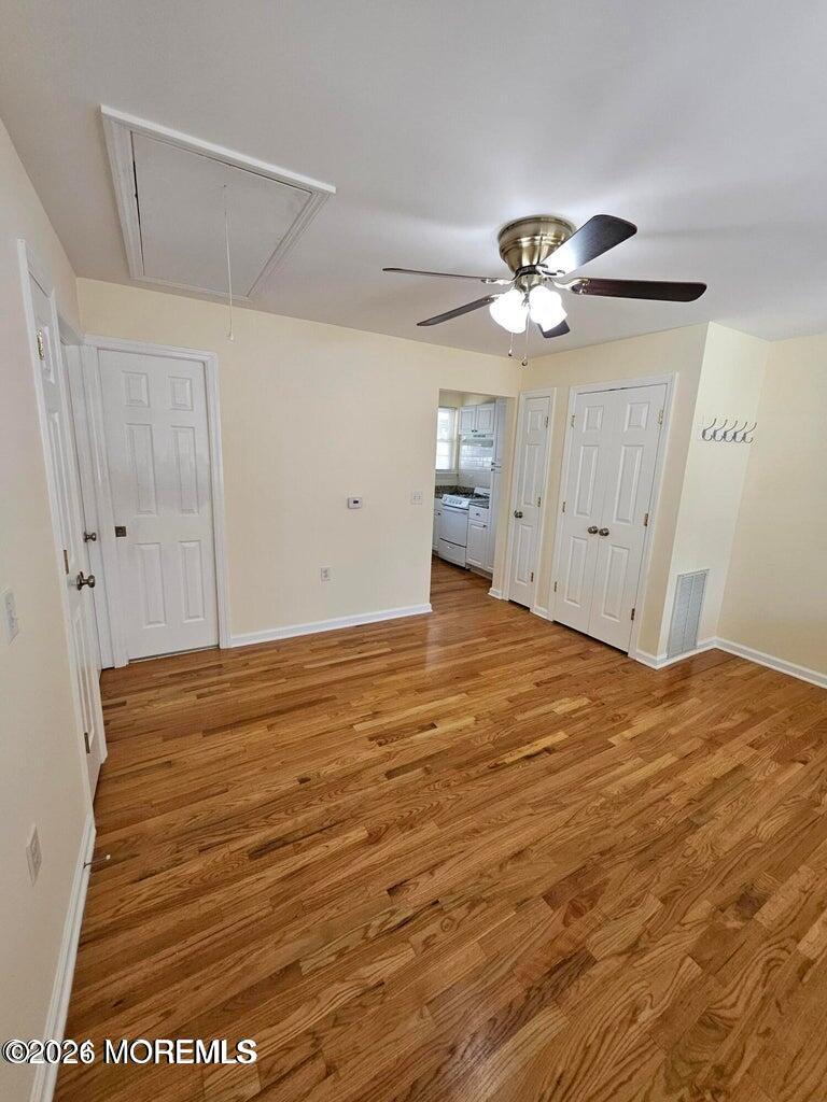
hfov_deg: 89.9
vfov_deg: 106.2
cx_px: 414
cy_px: 551
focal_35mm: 13
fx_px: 414
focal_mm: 1.74
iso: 80
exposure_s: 1/60
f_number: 2.2
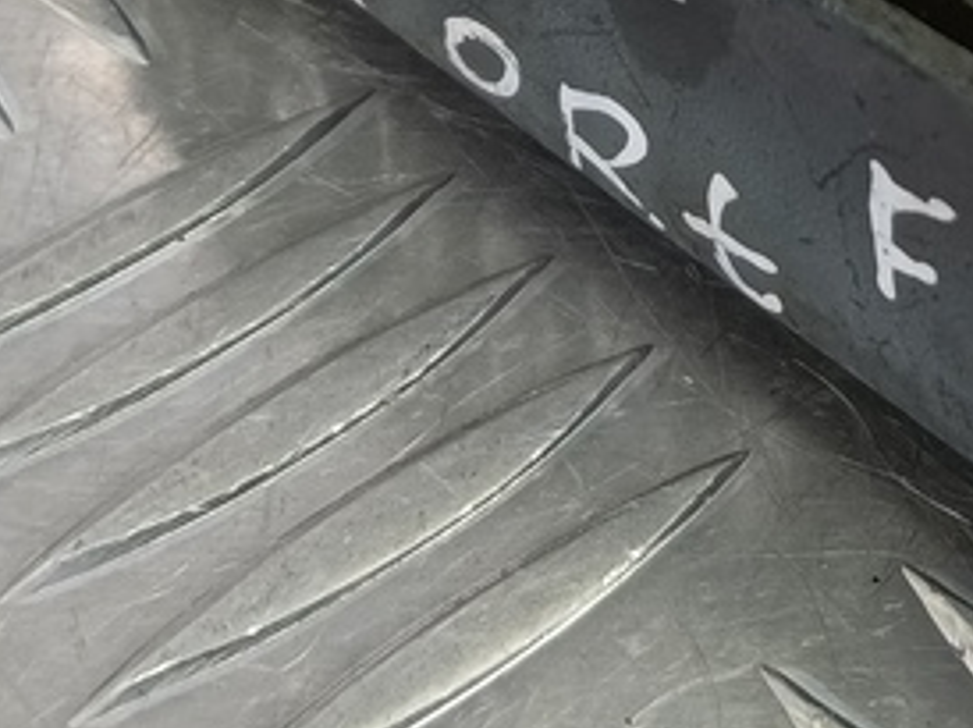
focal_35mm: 86
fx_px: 2415
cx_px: 998
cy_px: -359
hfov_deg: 21.9
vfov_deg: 15.8
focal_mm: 4.11
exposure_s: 1/50
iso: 143
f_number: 1.6
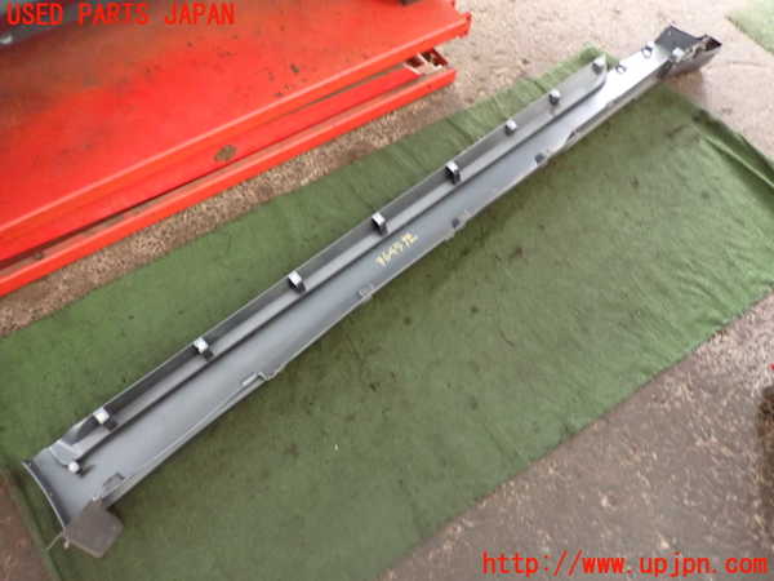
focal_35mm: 25
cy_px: 290
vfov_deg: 54.9
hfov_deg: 69.4
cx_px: 387
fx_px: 559
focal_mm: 4.5
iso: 800
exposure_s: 1/25
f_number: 2
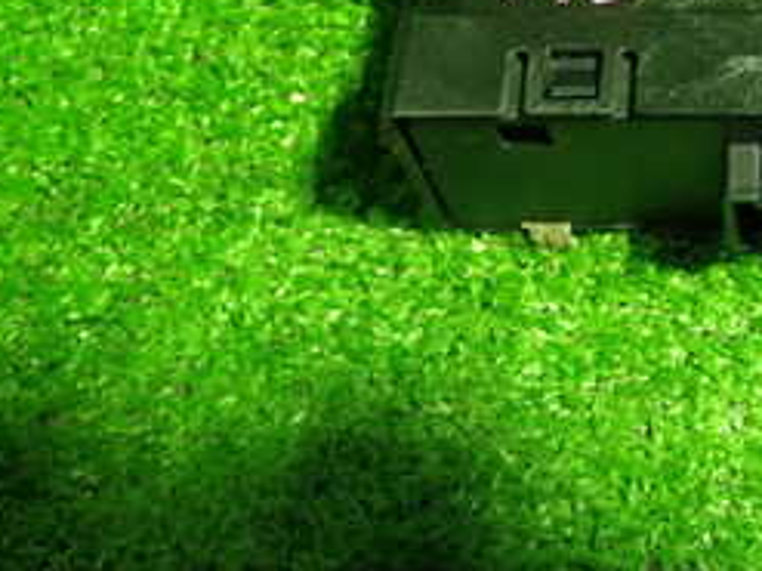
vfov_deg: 19.3
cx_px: 805
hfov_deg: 25.1
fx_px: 1606
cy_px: -65
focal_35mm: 73
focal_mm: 5.4
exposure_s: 1/30
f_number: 2.3
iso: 640
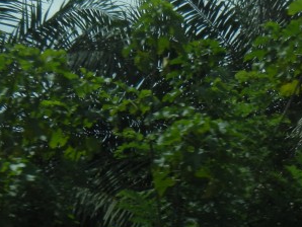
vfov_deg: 14.3
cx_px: 161
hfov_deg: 19.1
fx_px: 899
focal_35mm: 103
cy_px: 187
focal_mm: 5.4
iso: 160
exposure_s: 1/1020
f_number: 7
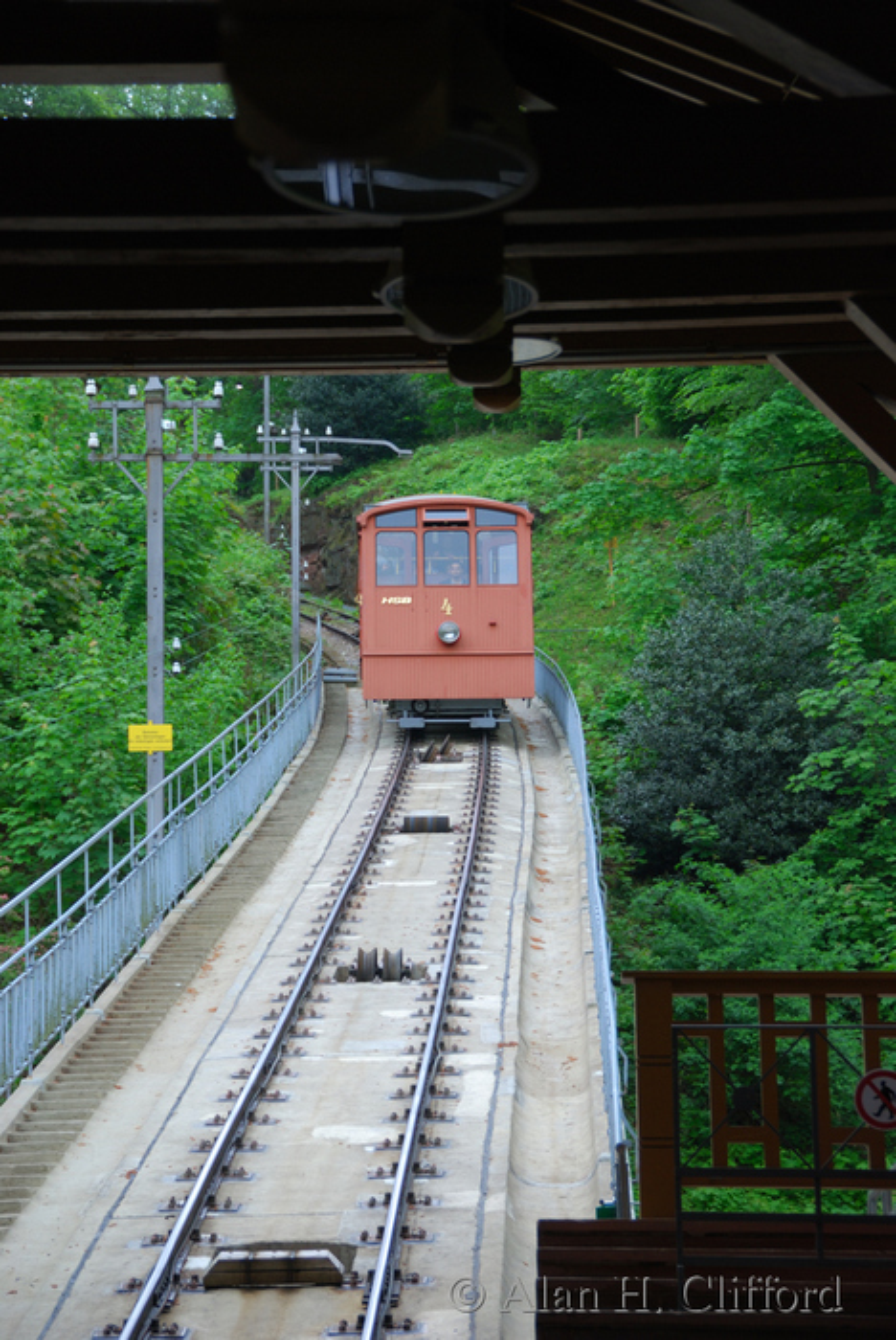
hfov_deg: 14.7
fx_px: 3465
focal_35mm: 93
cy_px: 670
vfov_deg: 21.9
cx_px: 448
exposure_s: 1/80
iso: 100
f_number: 5
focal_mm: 62
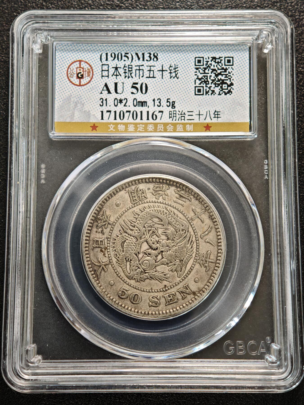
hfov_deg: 24.4
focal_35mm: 60
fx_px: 703
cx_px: 152
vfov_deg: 32.2
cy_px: 202
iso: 500
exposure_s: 1/104
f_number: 2
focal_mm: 9
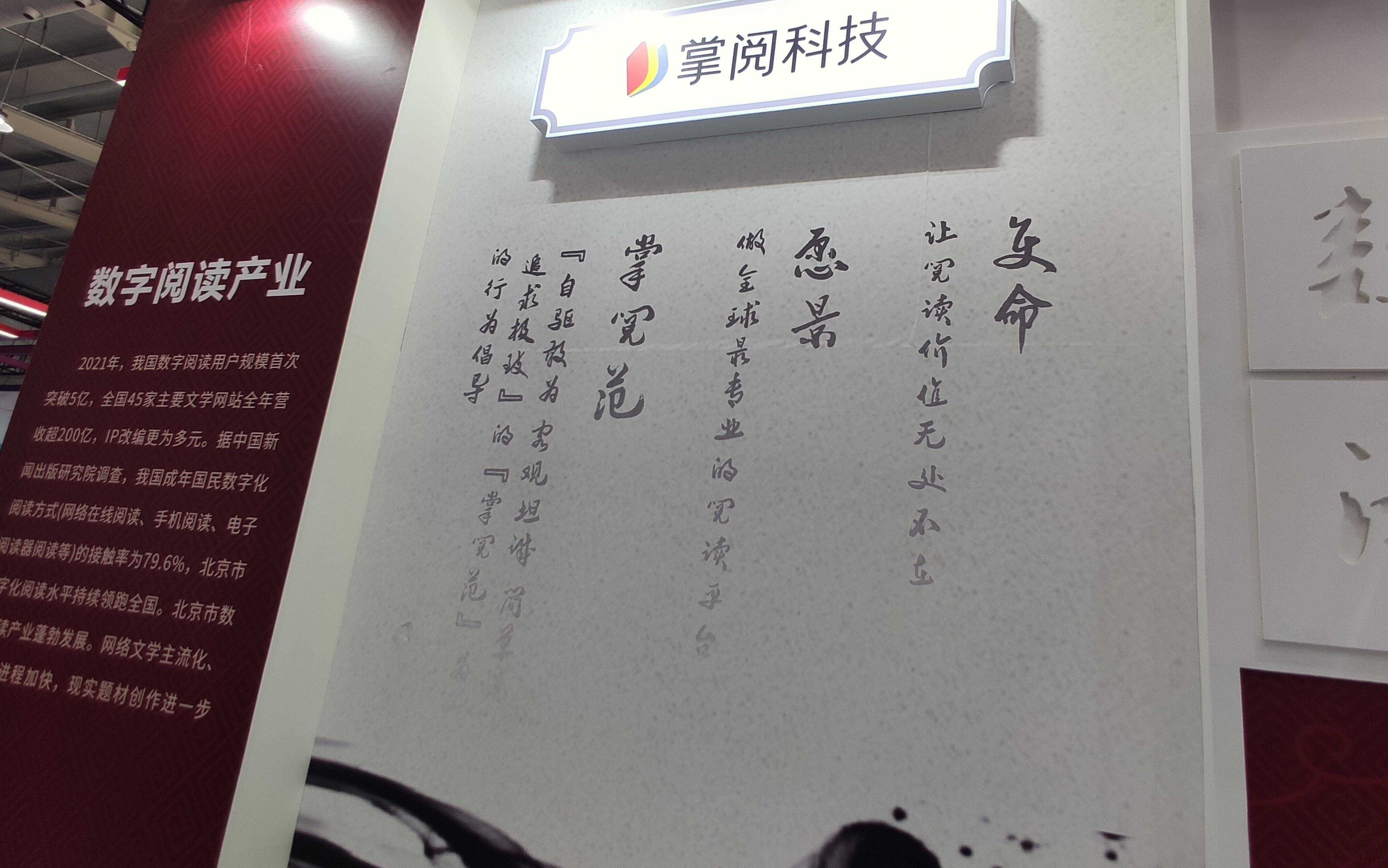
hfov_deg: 74.8
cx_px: 686
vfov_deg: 50.9
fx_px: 908
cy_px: 375
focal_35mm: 24
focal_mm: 2.25
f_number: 2.2
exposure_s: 1/100
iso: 112
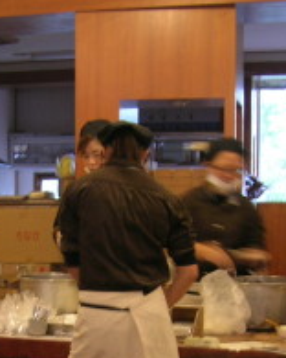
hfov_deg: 17.5
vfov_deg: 21.5
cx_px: 60
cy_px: 323
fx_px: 921
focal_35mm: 87
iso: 51
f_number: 2.9
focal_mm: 5.7
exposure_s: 1/3.5
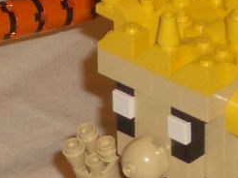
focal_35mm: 414
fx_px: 2848
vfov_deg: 3.6
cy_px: 117
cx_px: -80
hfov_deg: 4.8
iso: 100
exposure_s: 1/60
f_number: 4.4
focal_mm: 14.6
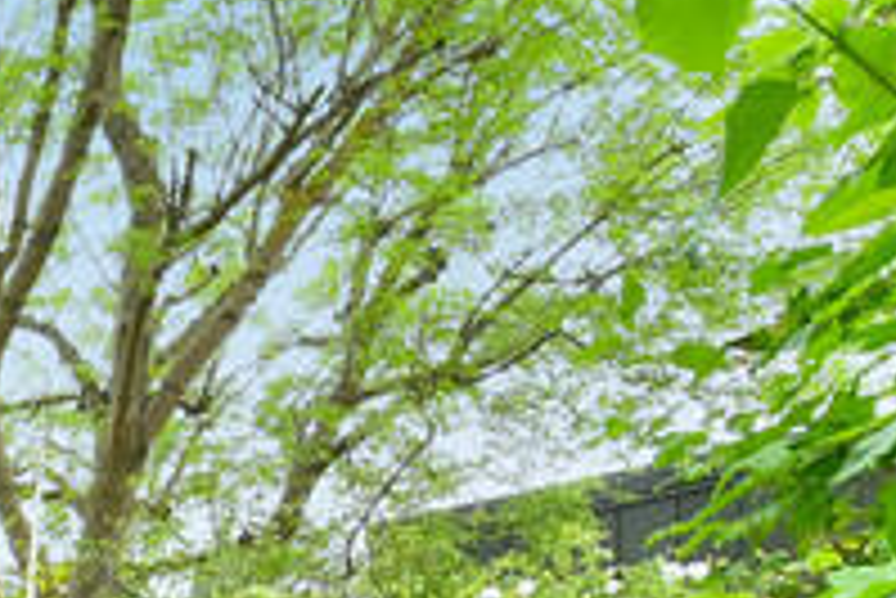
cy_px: 962
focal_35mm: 72
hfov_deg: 19.8
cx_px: -752
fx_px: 1793
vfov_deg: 16.8
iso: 250
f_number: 11
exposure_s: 1/25
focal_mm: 14
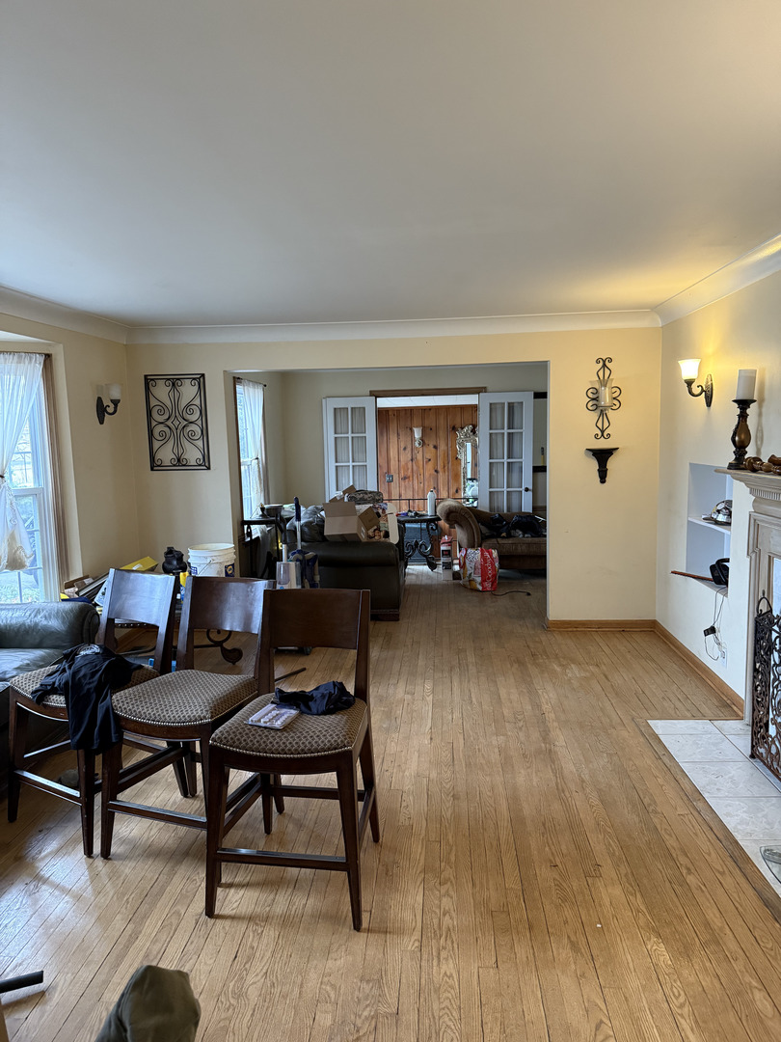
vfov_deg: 71.6
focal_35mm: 24
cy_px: 521
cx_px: 390
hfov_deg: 56.8
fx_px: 722
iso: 500
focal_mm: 6.76
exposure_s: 1/60
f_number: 1.78
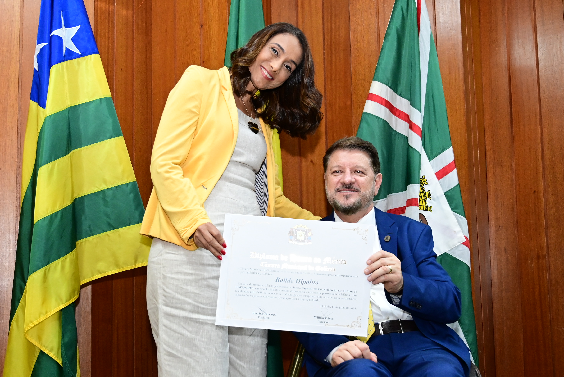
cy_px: 188
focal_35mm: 49
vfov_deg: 27.6
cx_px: 282
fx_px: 768
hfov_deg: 40.3
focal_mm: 33
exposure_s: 1/125
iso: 3200
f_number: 4
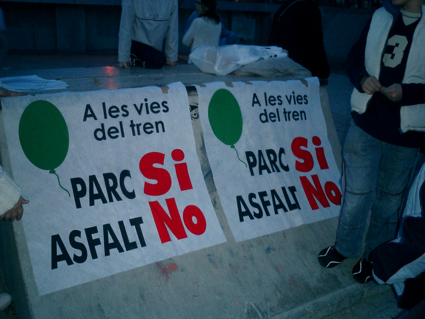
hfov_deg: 51.4
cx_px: 212
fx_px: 442
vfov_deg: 39.7
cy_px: 160
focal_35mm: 36
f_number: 3.2
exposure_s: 1/30
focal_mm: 7.5
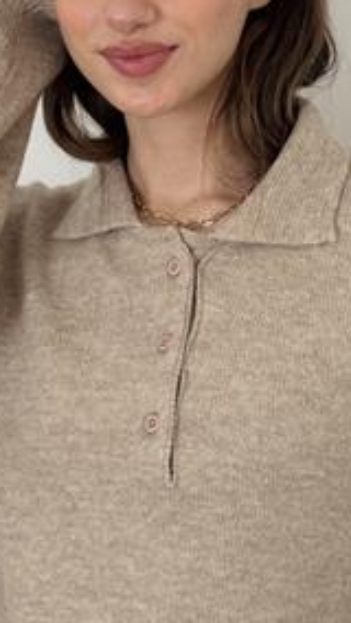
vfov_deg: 21.6
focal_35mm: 98
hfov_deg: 12.4
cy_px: 159
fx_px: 1620
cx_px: 180
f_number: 1.78
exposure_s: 1/116
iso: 100
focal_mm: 6.76
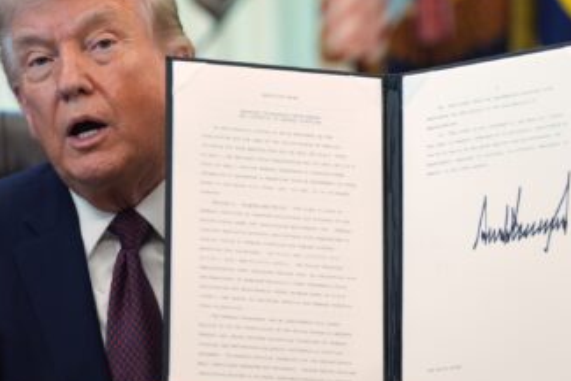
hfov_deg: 11.3
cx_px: 269
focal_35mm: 182
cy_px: 172
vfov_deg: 7.6
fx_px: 2888
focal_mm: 141
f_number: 2.8
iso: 4000
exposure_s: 1/400
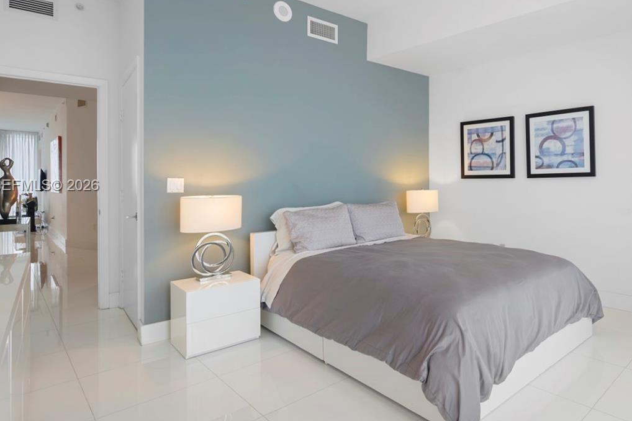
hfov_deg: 76.9
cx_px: 402
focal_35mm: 22
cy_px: 186
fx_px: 386
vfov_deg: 57.0
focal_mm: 14
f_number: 8
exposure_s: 1/2
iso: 100
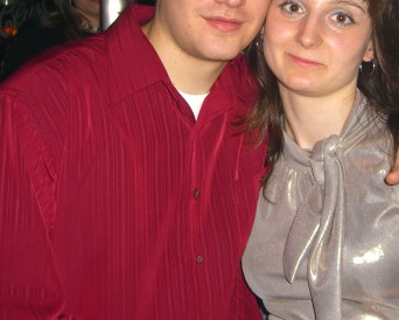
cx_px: 293
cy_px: 65
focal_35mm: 65
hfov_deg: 28.7
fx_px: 768
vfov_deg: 23.2
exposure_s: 1/60
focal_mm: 7.9
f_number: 2.8
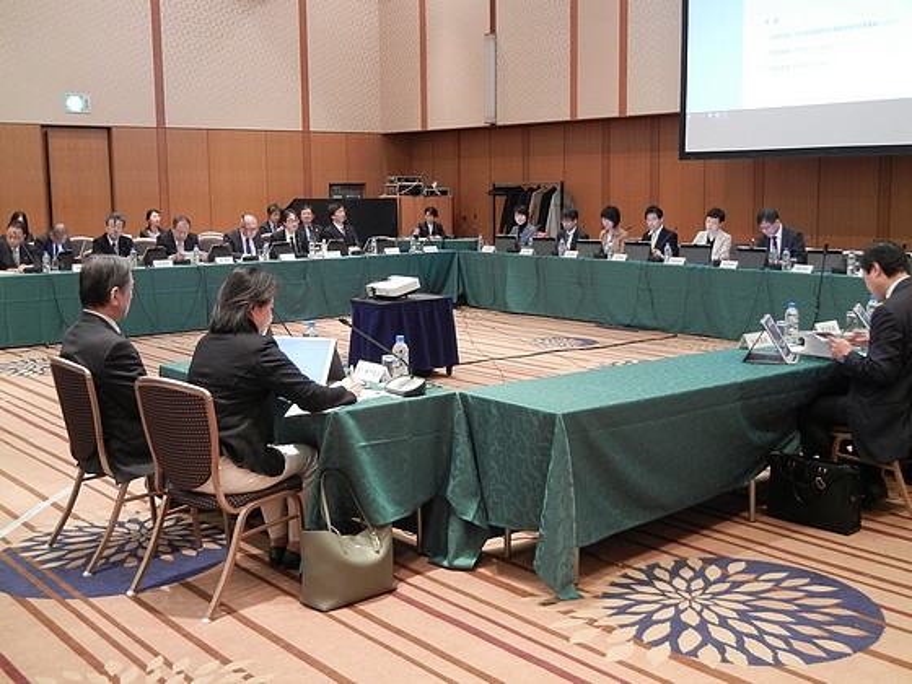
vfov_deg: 36.8
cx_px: 456
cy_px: 342
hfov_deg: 47.9
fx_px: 1028
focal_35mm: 39
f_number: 3.7
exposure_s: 1/10.3
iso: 400
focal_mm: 7.1
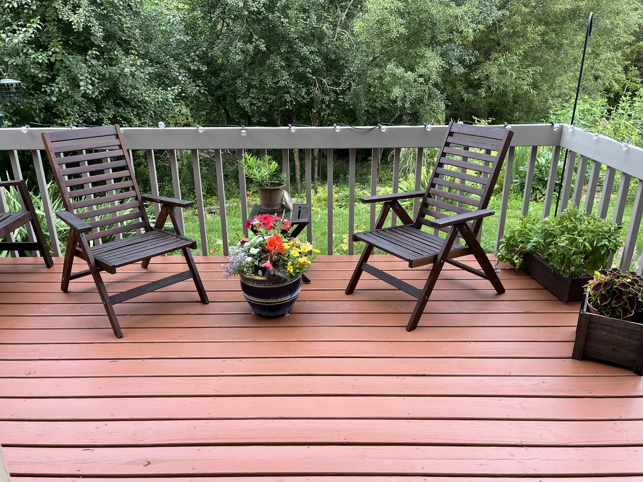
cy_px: 241
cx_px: 322
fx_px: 483
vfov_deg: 53.1
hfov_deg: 67.3
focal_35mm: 26
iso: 80
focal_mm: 5.1
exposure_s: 1/121
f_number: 1.6
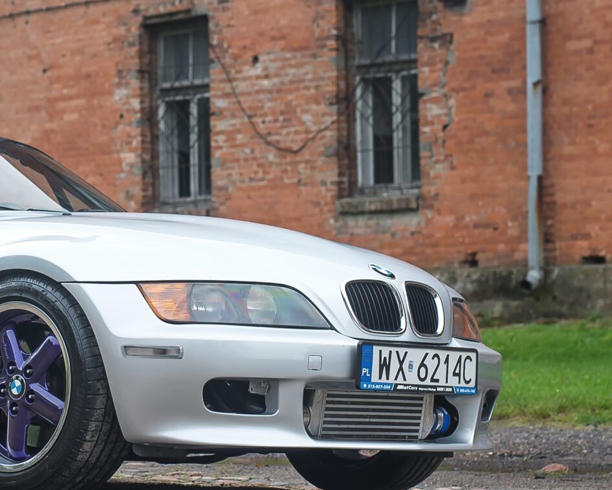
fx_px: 2301
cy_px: 319
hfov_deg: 15.1
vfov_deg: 12.1
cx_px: 119
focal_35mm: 127
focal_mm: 50
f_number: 3.5
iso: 160
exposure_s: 1/250
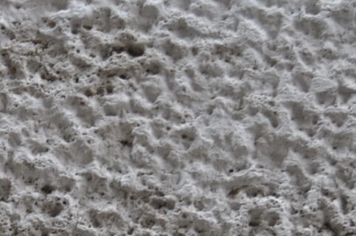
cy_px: 450
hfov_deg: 10.5
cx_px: -141
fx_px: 1885
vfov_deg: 6.9
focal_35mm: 191
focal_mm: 24
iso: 450
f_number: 4
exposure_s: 1/60
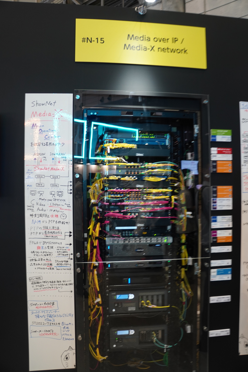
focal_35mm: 27
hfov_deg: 47.9
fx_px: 279
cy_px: 186
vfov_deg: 67.4
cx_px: 124
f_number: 3.5
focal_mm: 18
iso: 500
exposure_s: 1/30
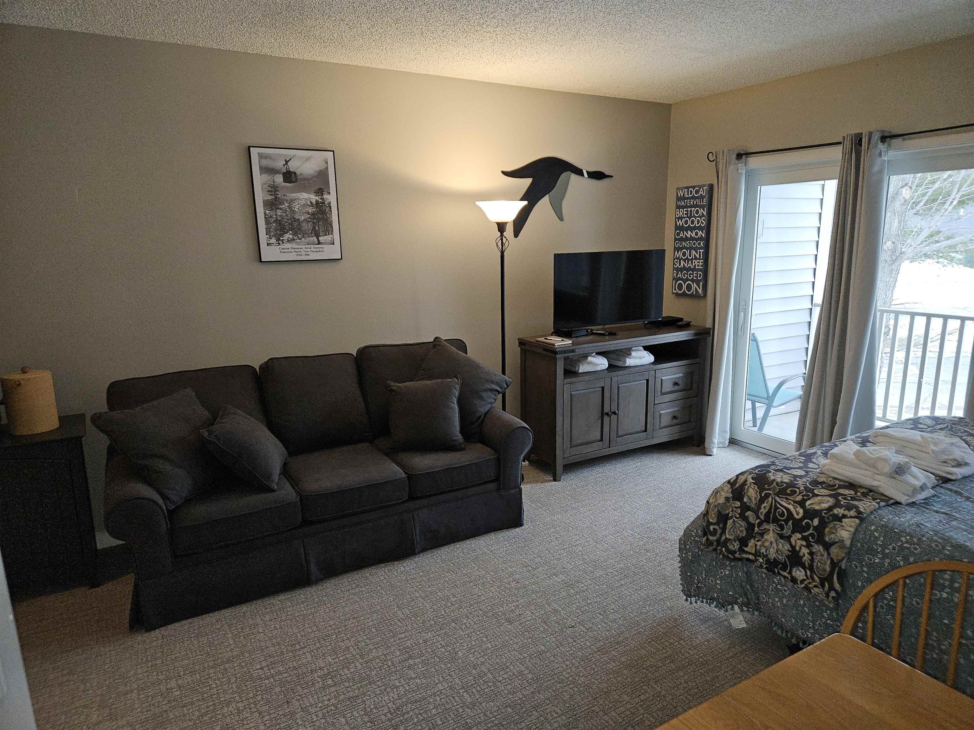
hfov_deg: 73.9
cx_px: 487
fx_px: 647
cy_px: 365
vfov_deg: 58.9
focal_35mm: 23
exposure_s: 1/24
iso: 100
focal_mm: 5.4
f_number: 1.8
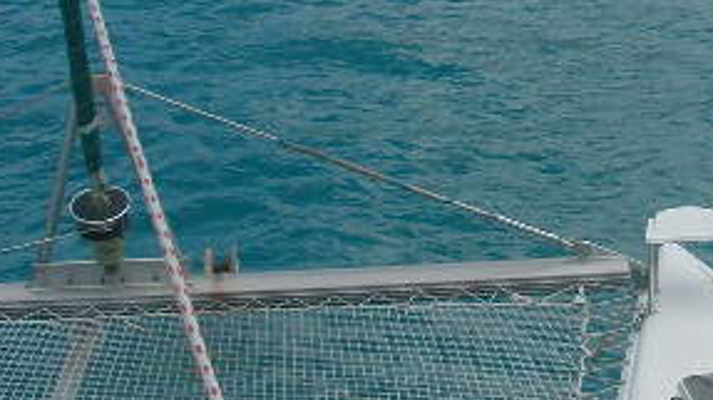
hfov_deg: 24.6
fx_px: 1606
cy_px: 159
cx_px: 581
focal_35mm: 85
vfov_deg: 14.2
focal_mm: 8.9
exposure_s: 1/631
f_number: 5.6
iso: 100
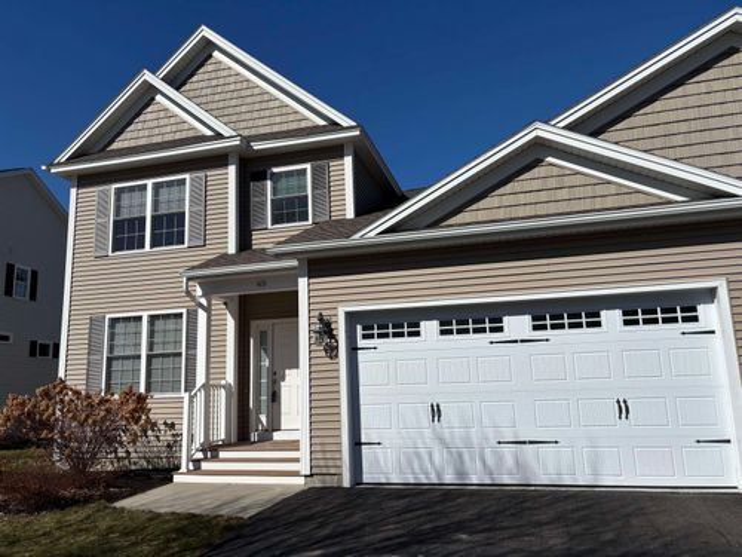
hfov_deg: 67.3
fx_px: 557
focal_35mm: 26
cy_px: 278
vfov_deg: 53.1
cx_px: 371
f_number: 1.6
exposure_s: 1/9091
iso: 50
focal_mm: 5.96
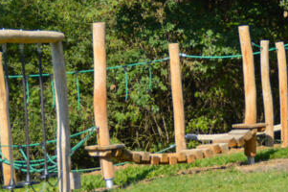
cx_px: 181
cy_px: 70
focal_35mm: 185
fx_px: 1478
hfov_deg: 11.1
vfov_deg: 7.4
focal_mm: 56
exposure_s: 1/500
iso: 110
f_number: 5.6
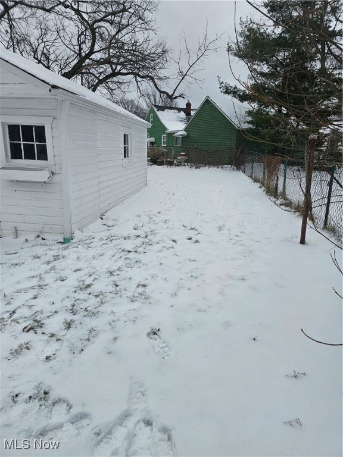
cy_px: 228
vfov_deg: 73.9
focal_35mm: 23
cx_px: 172
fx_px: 304
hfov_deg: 58.9
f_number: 1.7
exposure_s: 1/483
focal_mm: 6.3
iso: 10
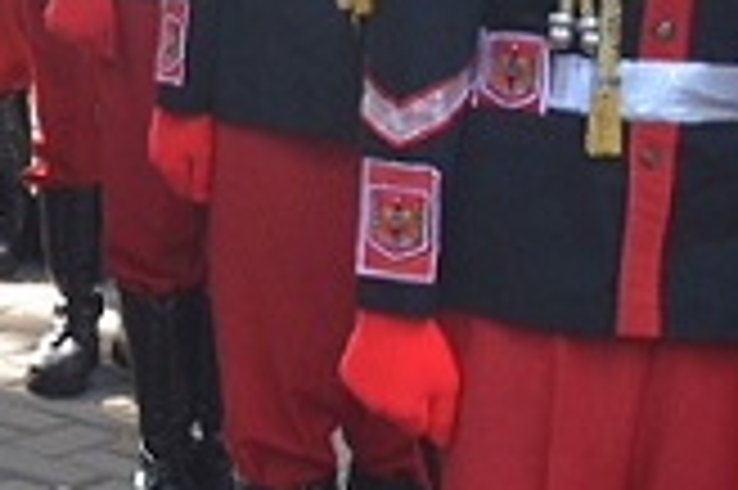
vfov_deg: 9.2
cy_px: 155
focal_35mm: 148
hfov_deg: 12.4
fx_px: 3031
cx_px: -706
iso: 400
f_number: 5.6
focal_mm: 18
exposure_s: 1/125
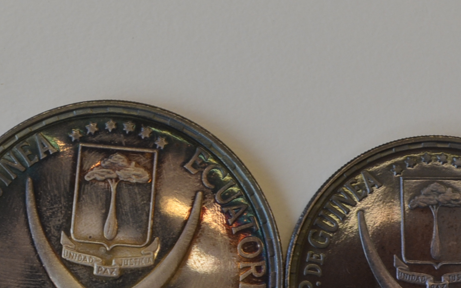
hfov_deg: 18.2
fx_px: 1420
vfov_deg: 11.6
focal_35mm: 113
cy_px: 230
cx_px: 70
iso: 320
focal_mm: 30
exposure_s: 1/60
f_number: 8
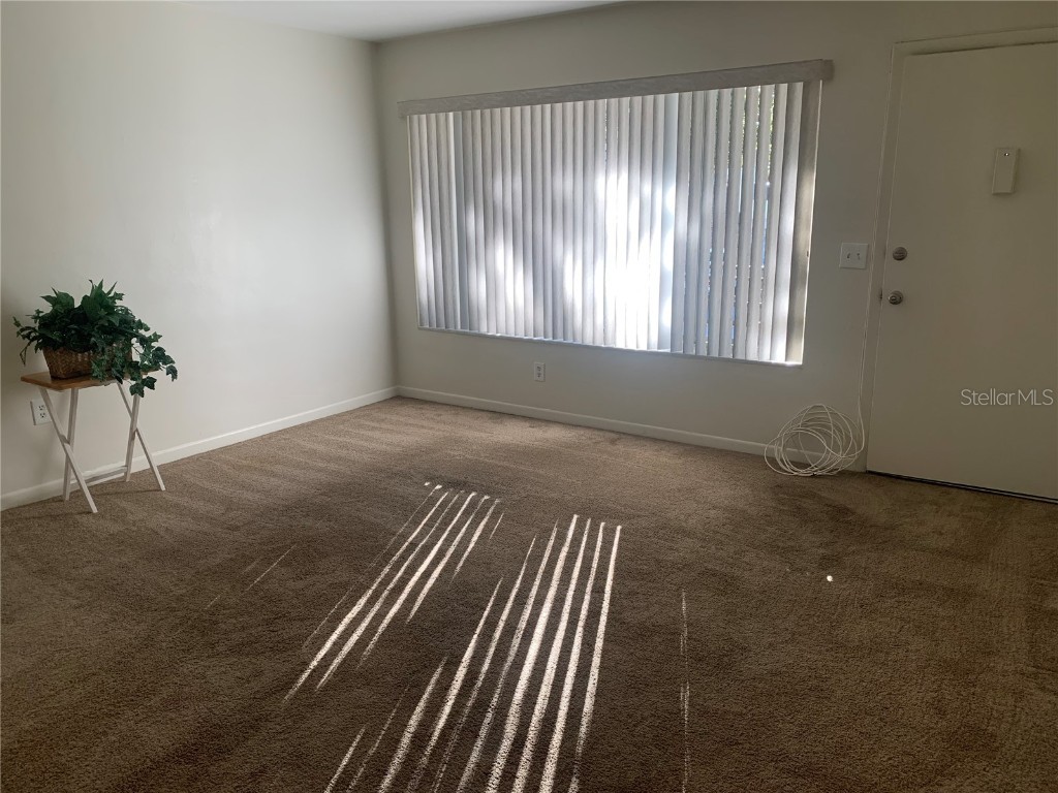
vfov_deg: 53.1
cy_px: 396
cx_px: 529
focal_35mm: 26
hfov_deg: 67.3
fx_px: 795
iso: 80
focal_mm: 4.25
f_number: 1.8
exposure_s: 1/120
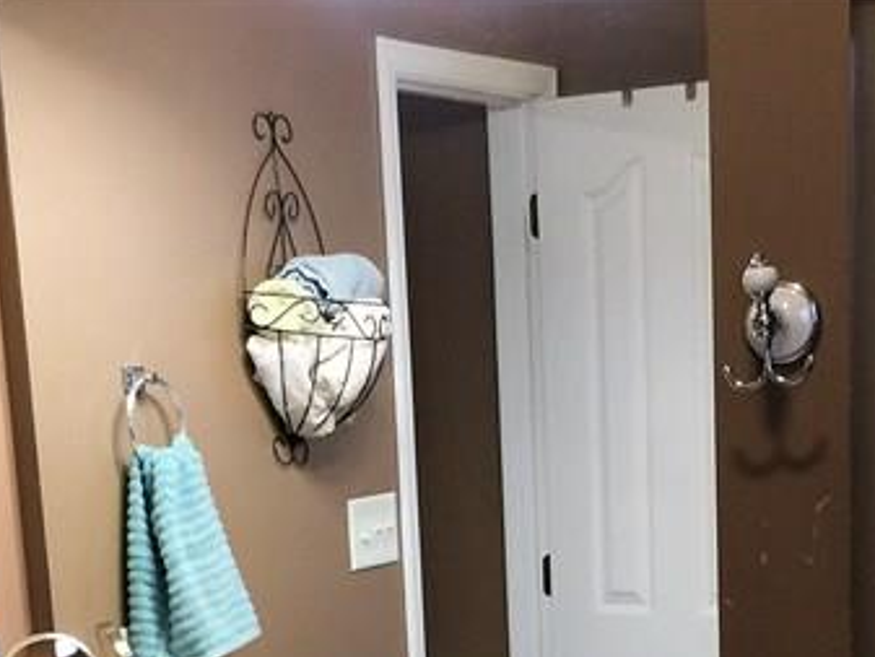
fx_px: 2225
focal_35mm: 88
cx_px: 541
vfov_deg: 15.5
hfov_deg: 22.2
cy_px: 983
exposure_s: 1/15
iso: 50
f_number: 2.2
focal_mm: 4.15
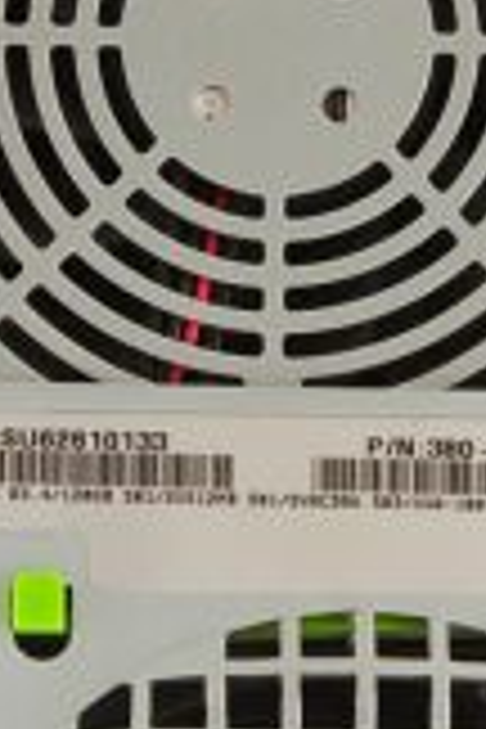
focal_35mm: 279
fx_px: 5649
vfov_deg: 7.1
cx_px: 72
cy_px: 1480
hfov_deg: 4.9
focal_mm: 50
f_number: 11
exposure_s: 1/160
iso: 1600
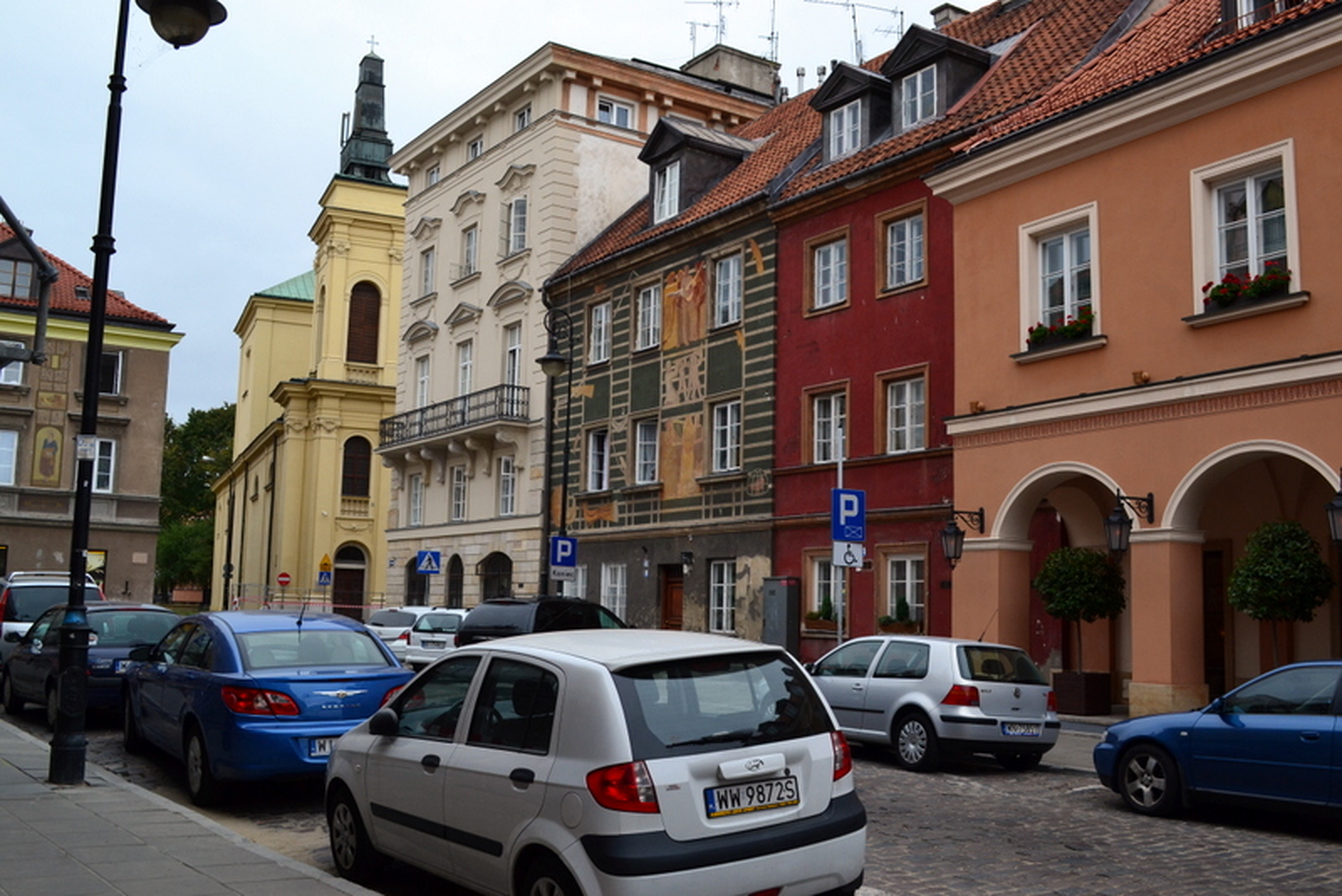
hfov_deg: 57.2
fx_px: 1231
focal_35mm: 33
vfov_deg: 40.0
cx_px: 671
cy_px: 448
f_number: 9
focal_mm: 22
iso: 400
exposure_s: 1/125
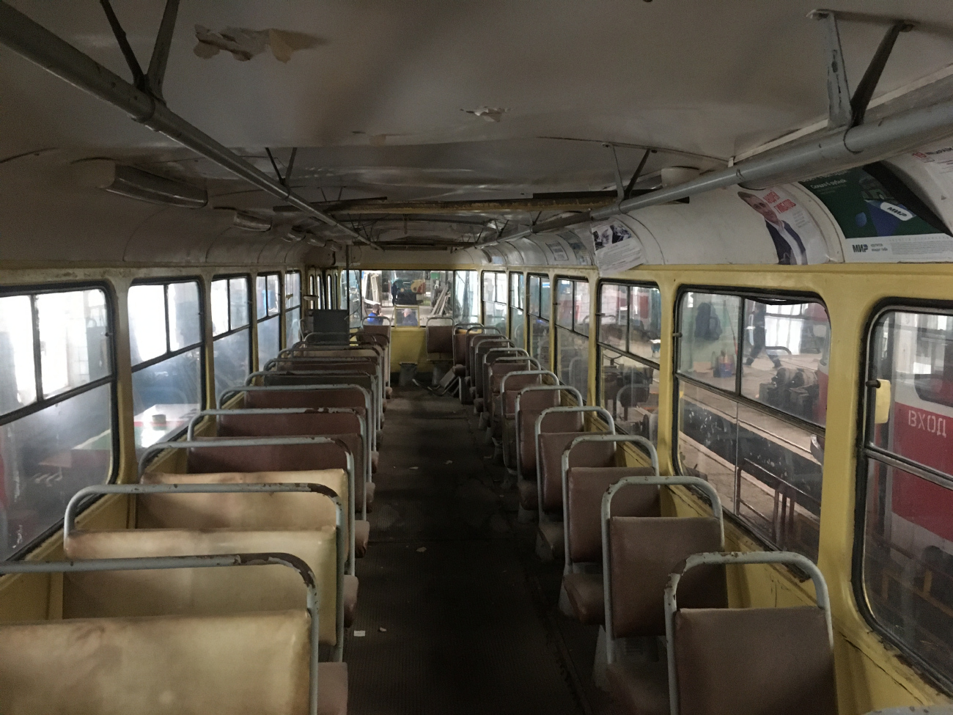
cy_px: 358
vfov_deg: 48.2
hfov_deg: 61.7
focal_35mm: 29
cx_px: 476
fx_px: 798
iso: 320
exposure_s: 1/17
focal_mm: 4.15
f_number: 2.2
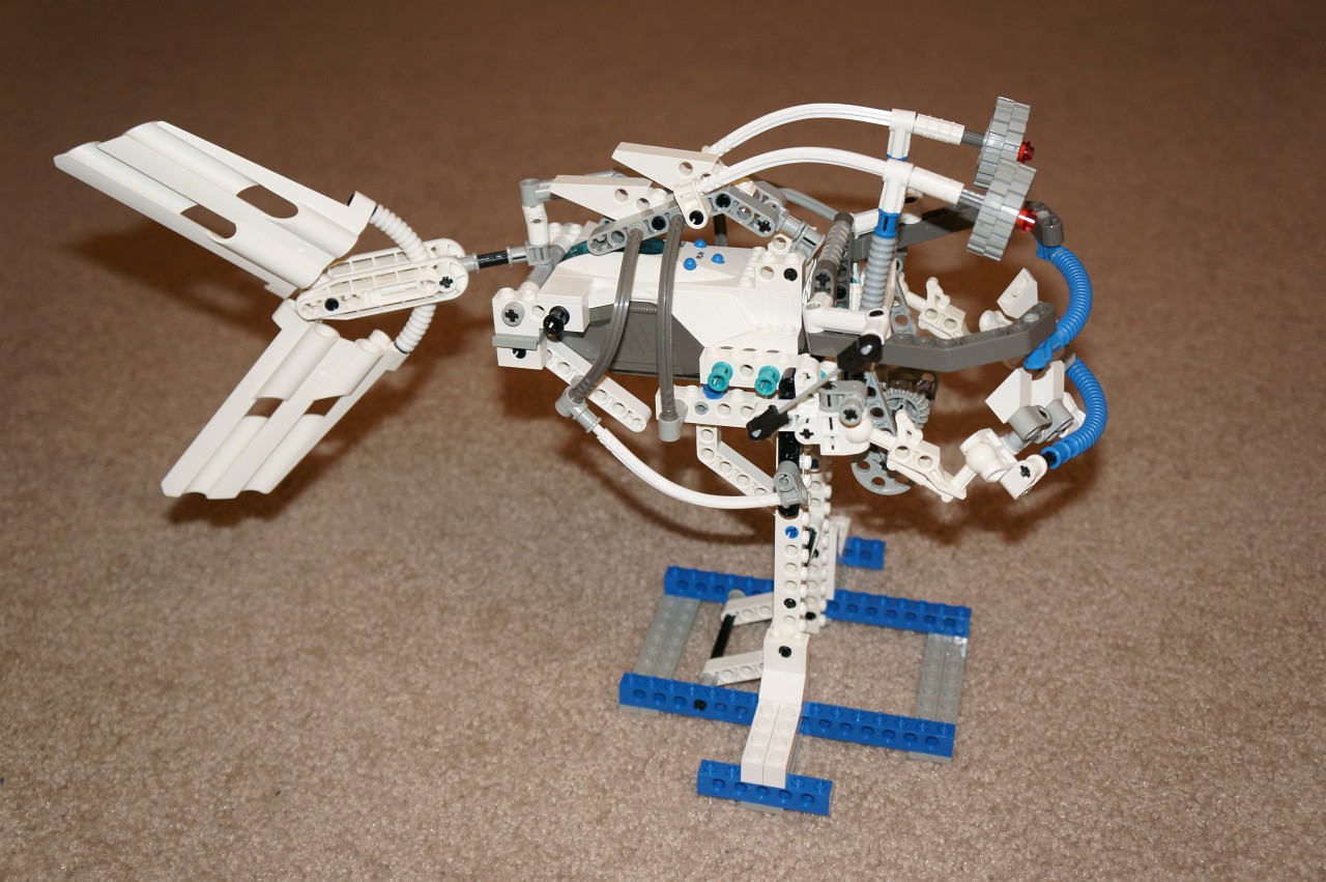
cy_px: 441
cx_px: 663
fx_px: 1490
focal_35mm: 40
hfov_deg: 48.0
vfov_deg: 33.0
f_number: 4
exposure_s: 1/60
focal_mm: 27
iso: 400
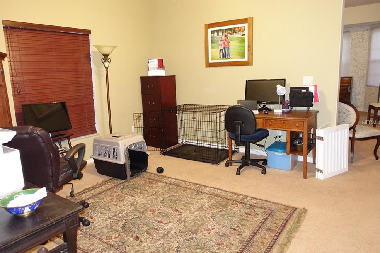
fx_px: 264
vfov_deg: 51.3
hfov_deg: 71.5
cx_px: 186
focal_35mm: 25
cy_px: 122
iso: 500
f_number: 1.8
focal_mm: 8.8
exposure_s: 1/30
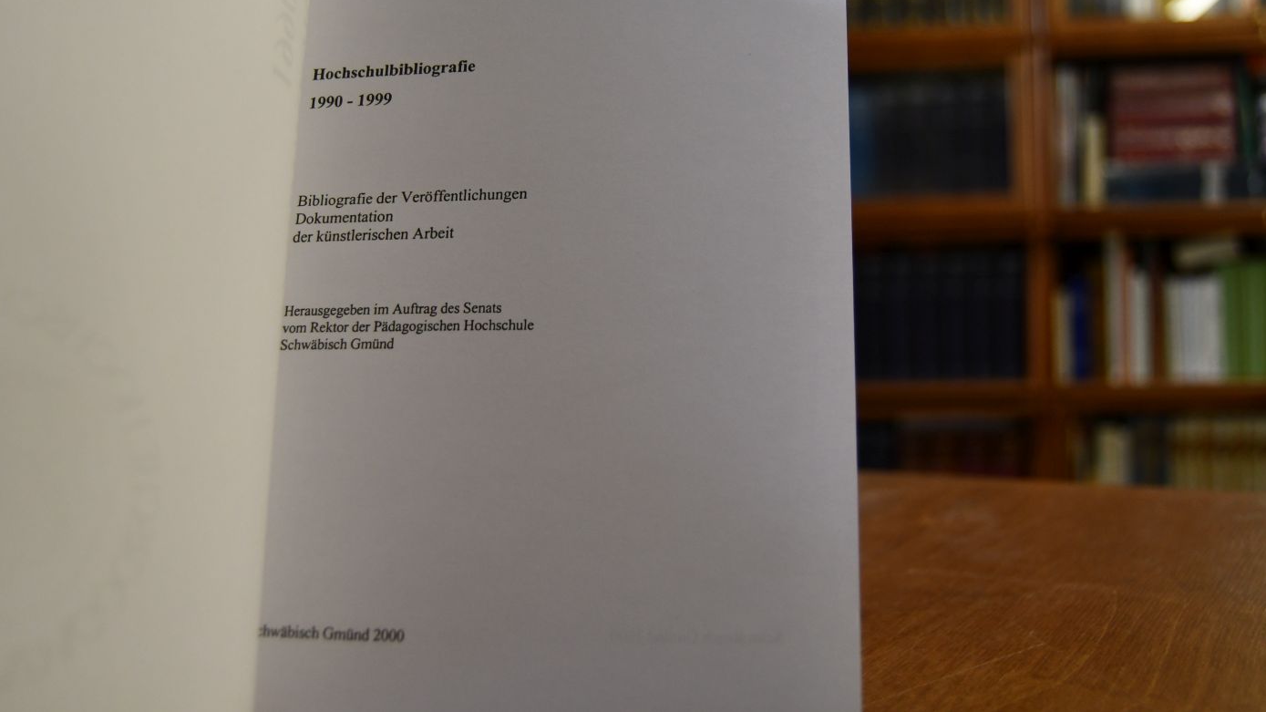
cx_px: 631
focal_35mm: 38
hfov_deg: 52.8
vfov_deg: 31.1
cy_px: 289
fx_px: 1276
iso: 800
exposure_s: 1/200
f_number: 3.8
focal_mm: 24
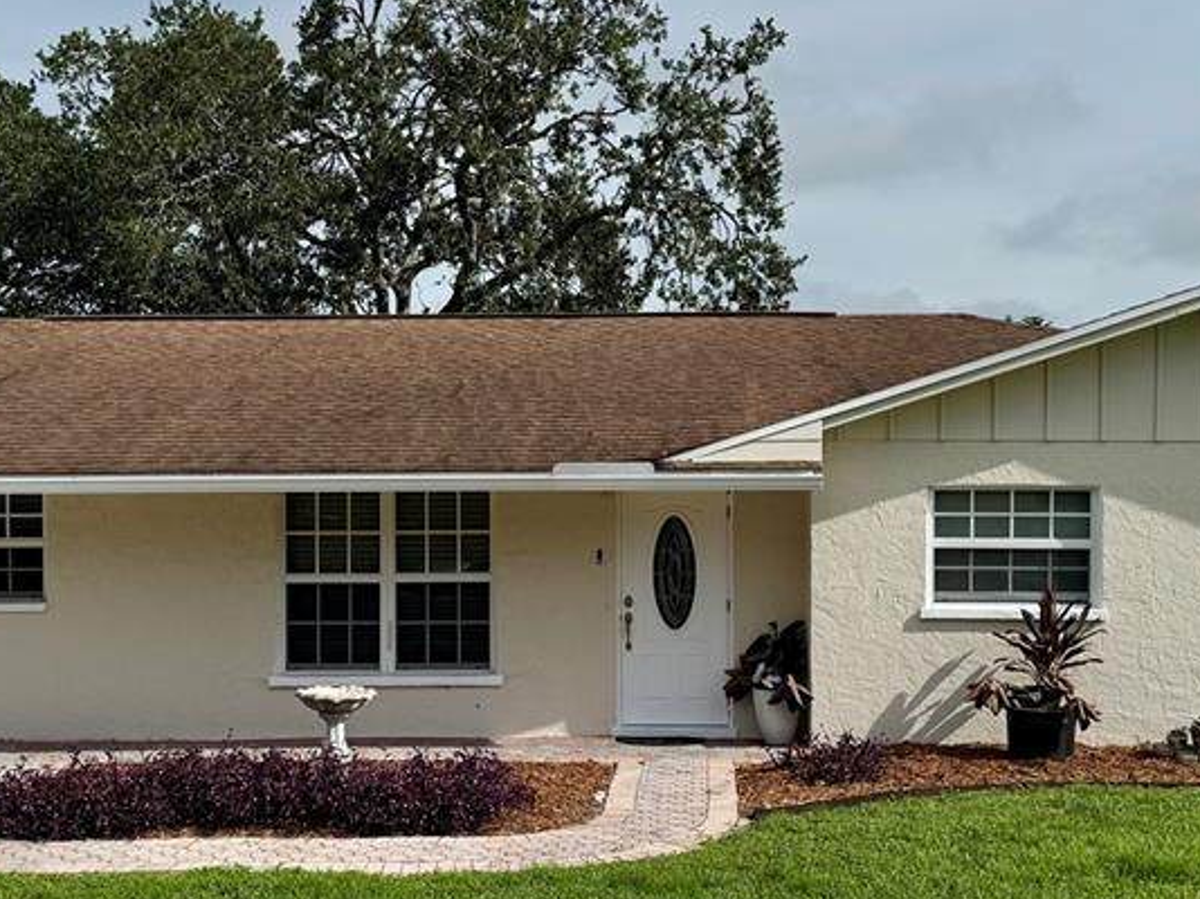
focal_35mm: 46
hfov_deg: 41.3
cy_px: 385
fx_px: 1594
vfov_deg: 31.4
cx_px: 618
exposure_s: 1/9009
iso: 80
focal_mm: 6.76
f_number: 1.78
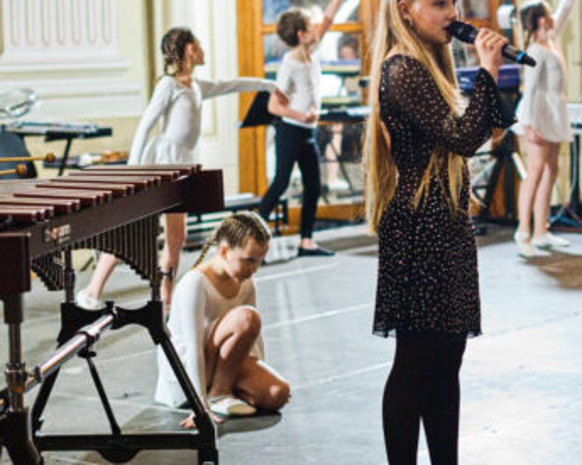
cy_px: 173
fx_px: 1877
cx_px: 448
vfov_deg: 14.1
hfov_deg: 17.5
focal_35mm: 109
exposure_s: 1/1600
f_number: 2
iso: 12800
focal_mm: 50
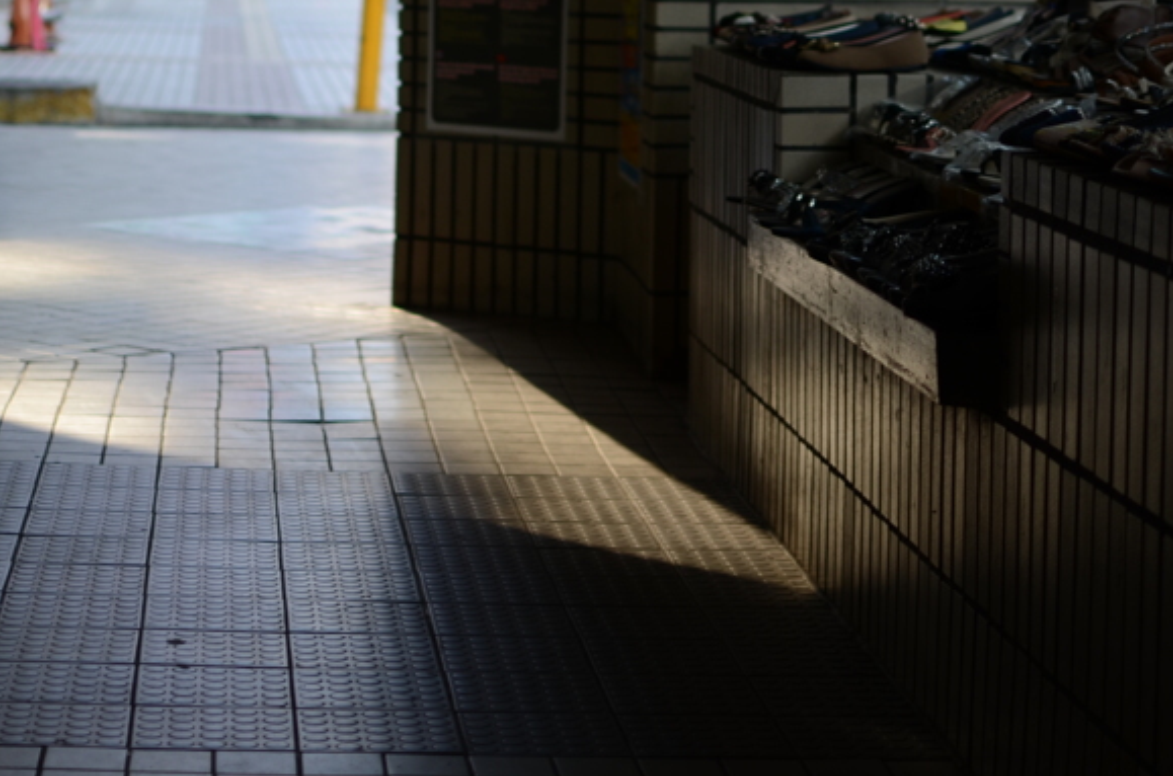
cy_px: 132
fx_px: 3019
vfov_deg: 14.5
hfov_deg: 22.0
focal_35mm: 93
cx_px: 606
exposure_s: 1/1000
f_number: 1.8
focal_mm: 35
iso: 110
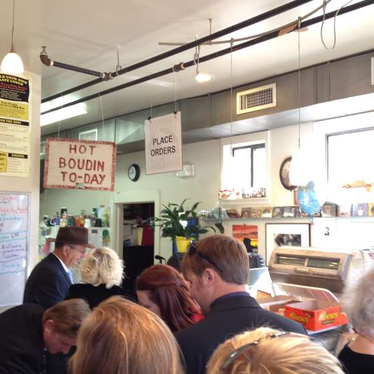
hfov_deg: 38.2
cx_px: 220
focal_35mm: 44
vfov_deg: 38.3
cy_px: 186
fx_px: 538
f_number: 2.4
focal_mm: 4.28
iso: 80
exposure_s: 1/20
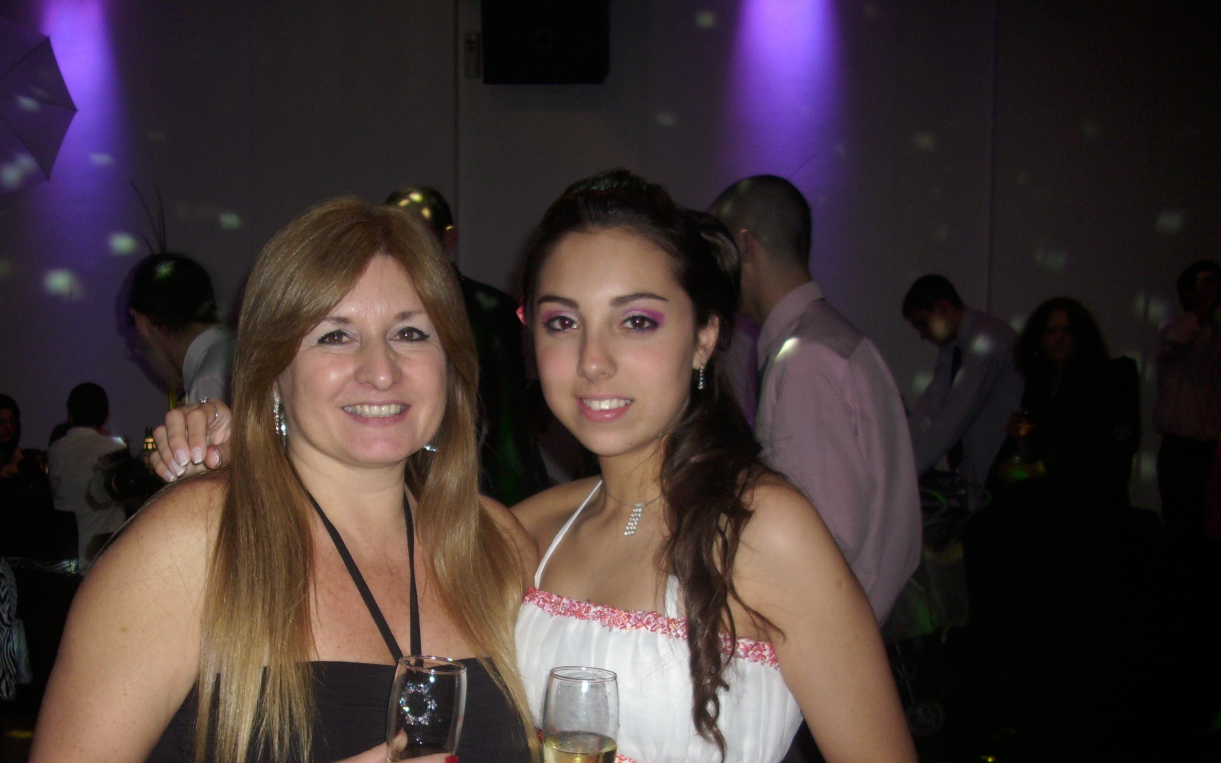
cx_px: 501
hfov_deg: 50.1
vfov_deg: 32.4
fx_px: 1298
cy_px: 528
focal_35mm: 39
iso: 50
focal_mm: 6.2
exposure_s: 1/30
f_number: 2.8
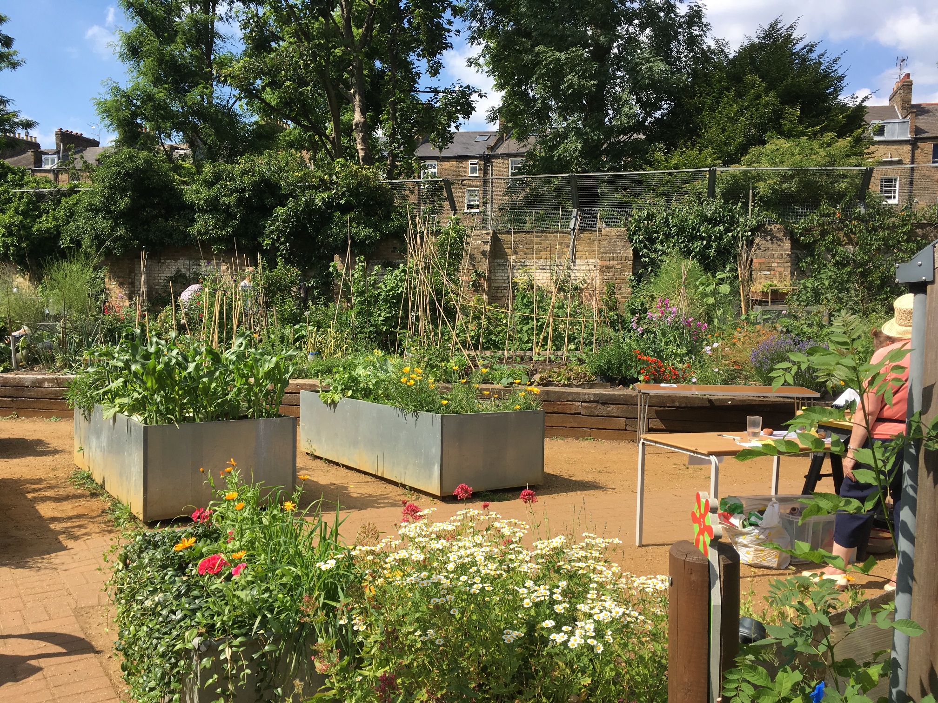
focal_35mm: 29
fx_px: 786
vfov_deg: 48.2
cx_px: 469
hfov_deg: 61.7
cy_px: 352
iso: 25
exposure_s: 1/1166
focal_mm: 4.15
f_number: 2.2
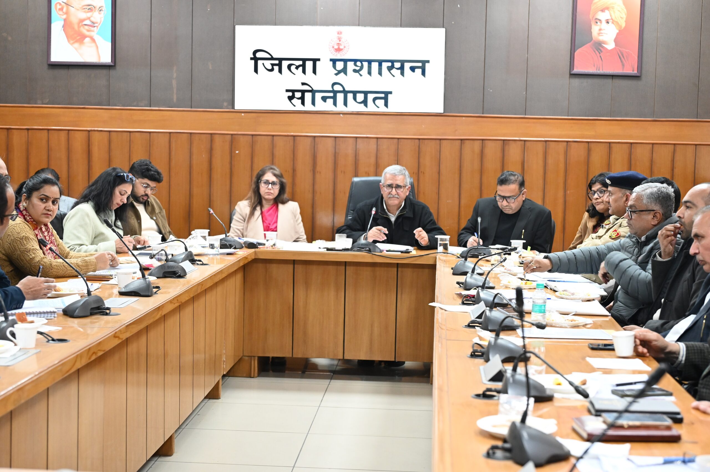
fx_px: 1124
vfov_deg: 23.8
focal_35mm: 57
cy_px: 236
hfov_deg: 35.1
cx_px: 355
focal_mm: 57
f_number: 4
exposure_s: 1/100
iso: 3200
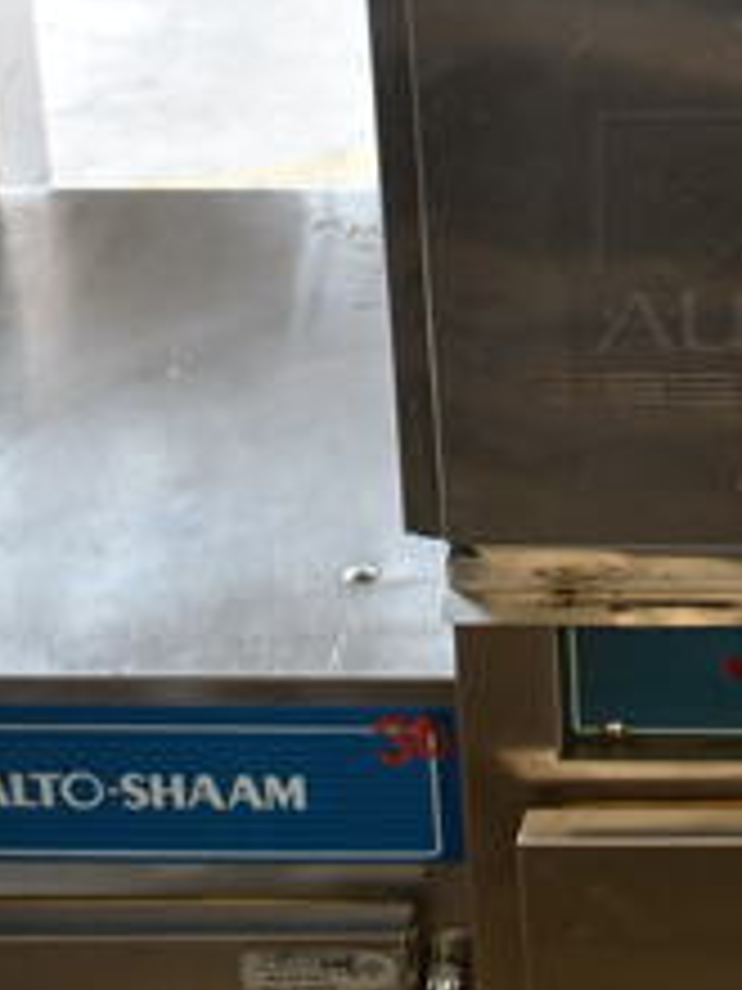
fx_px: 3087
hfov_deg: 13.1
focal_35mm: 108
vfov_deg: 18.0
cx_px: 1070
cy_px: 133
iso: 450
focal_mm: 18
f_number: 3.5
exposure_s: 1/30
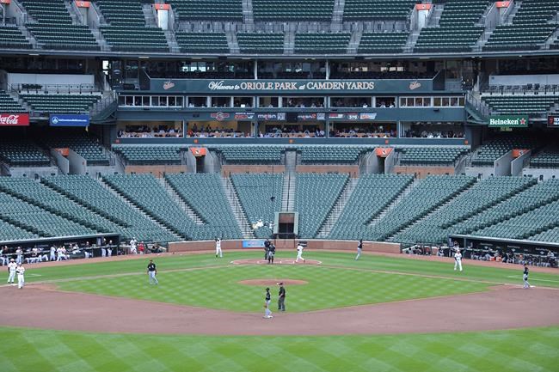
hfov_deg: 19.5
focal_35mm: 105
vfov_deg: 13.0
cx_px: 280
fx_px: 1630
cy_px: 186
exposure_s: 1/500
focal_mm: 105
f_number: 2.8
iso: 200
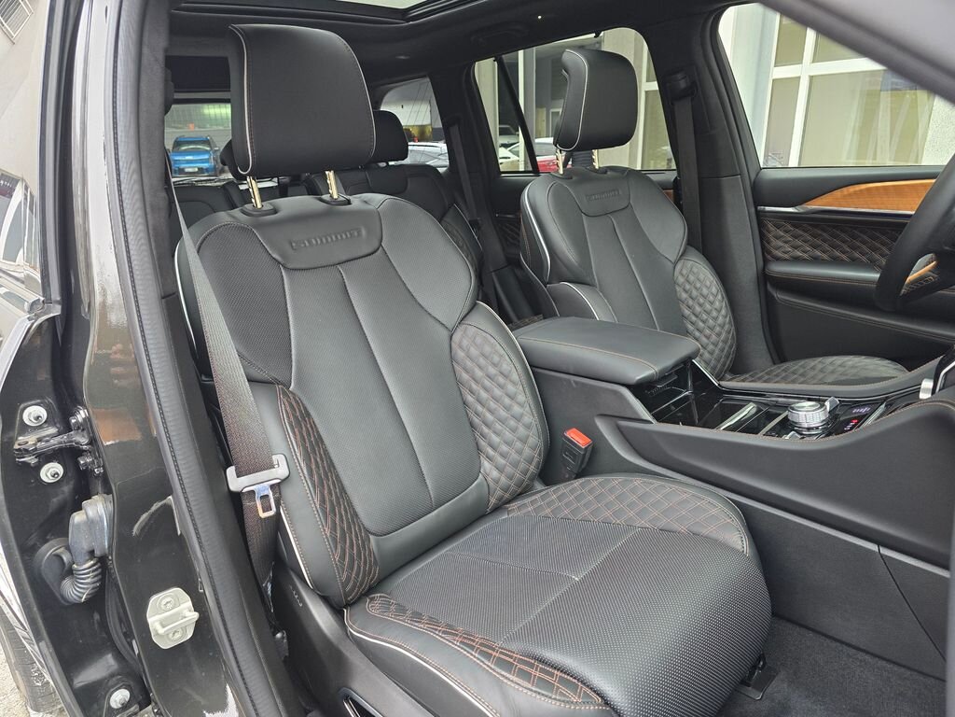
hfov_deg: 73.9
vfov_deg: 58.9
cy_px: 358
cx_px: 478
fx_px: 635
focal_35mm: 23
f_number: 1.7
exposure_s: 1/120
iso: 250
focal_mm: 6.3
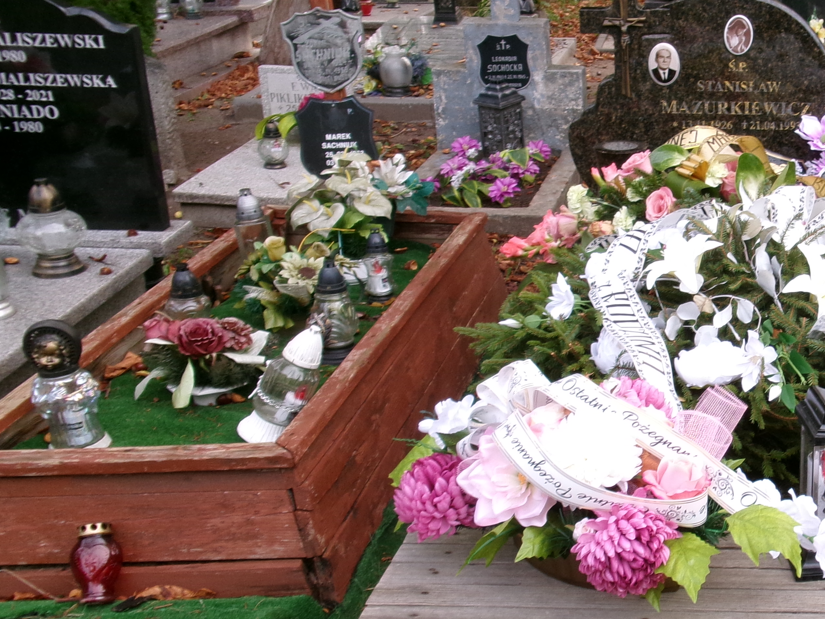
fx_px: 1215
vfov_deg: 28.5
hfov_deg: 35.4
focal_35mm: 51
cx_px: 739
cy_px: 346
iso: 100
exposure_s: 1/40
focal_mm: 5.1
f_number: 3.9
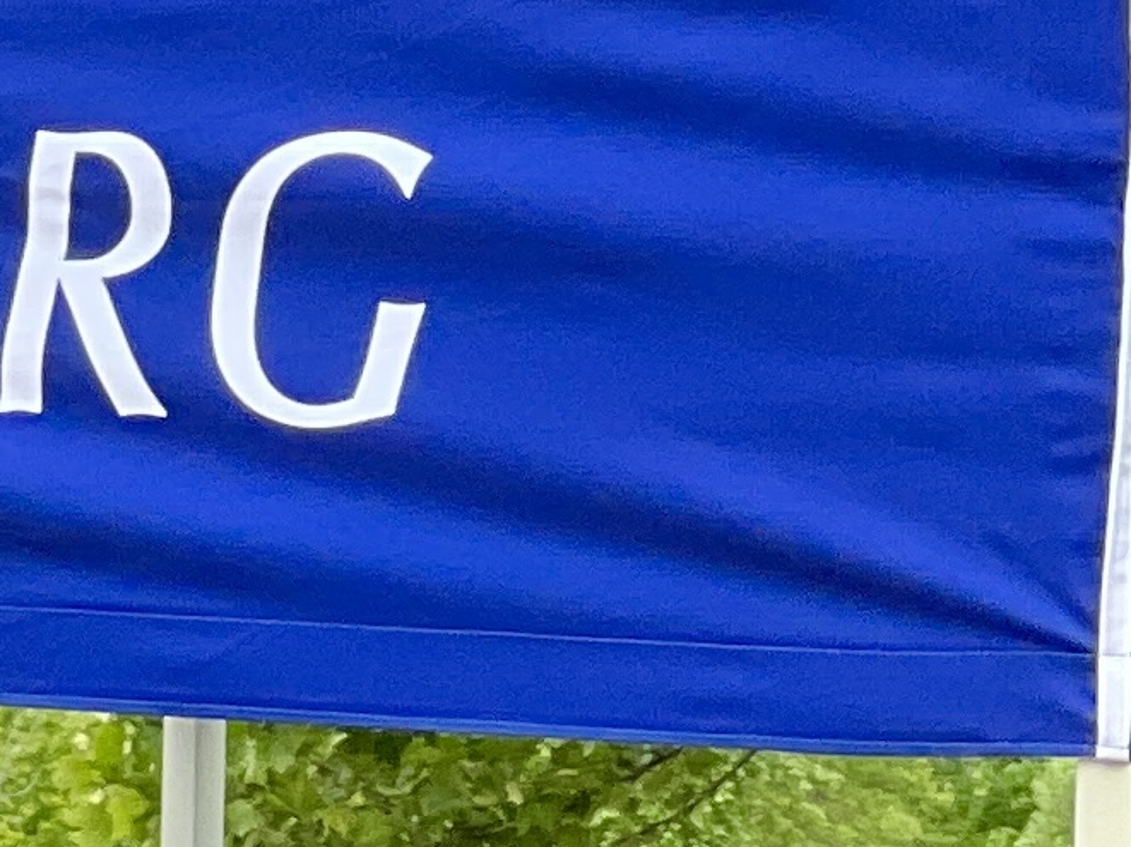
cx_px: -82
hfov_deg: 4.2
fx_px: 15348
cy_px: 1651
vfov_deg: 3.1
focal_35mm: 470
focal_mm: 9
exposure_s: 1/121
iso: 40
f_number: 2.8
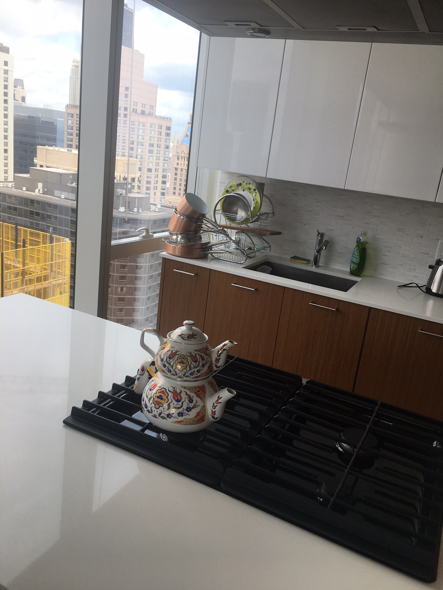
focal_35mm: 29
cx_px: 222
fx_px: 495
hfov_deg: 48.2
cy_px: 295
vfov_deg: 61.7
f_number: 2.2
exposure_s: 1/250
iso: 25
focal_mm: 4.15
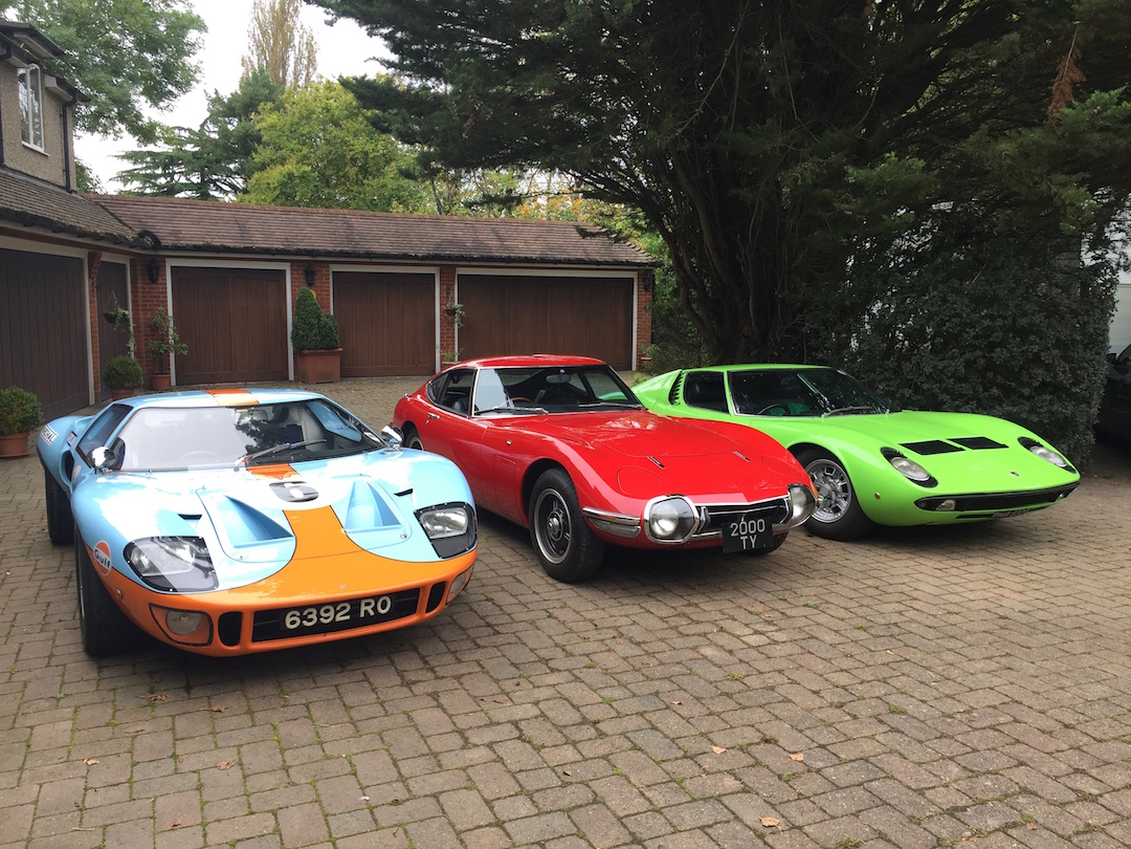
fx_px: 948
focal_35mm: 29
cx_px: 566
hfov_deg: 61.7
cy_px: 424
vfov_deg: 48.2
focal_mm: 4.15
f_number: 2.2
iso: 32
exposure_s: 1/128
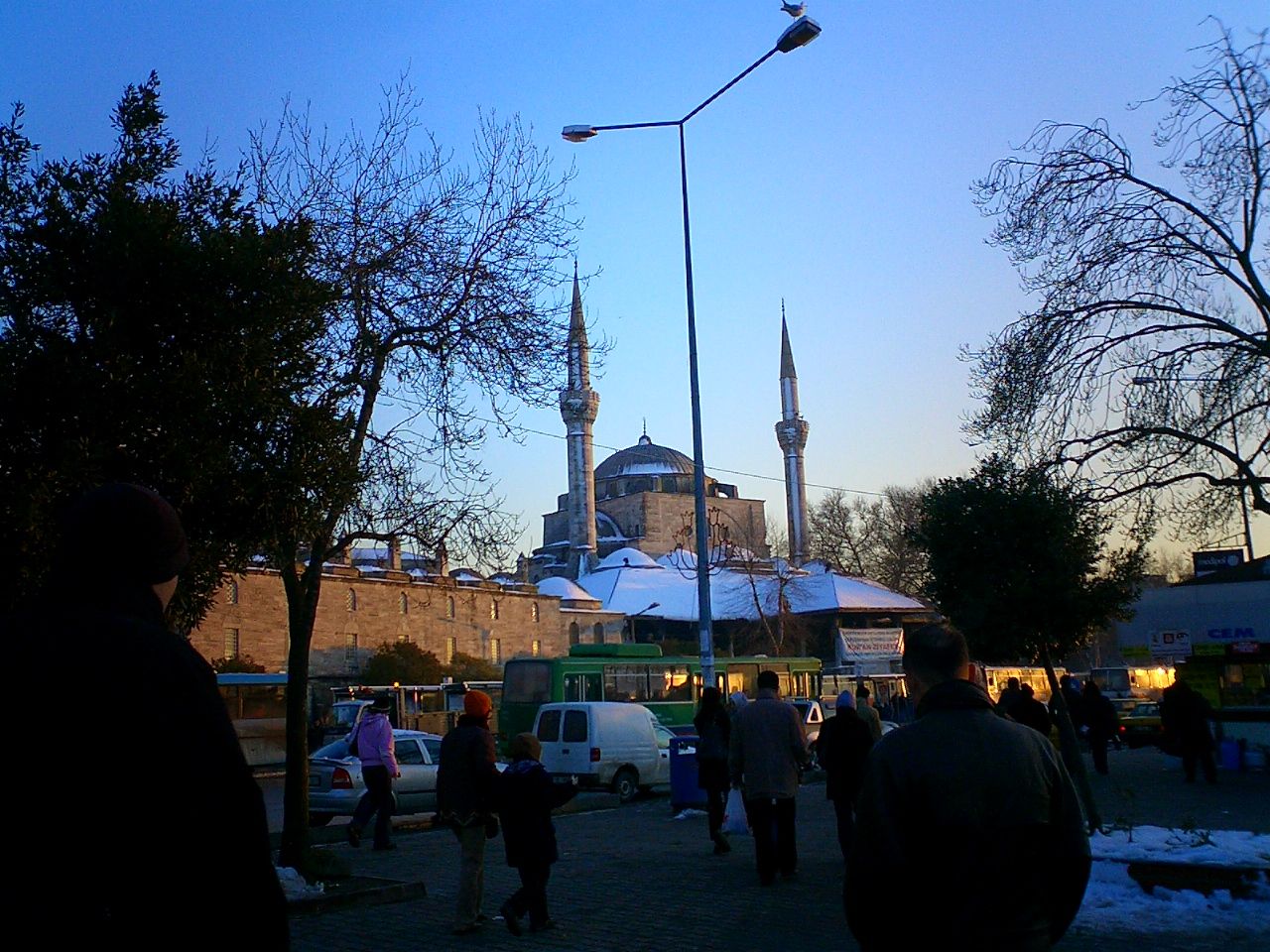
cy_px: 476
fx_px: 1357
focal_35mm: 37
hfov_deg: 50.1
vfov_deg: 38.7
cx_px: 635
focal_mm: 5.6
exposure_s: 1/320
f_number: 3.5
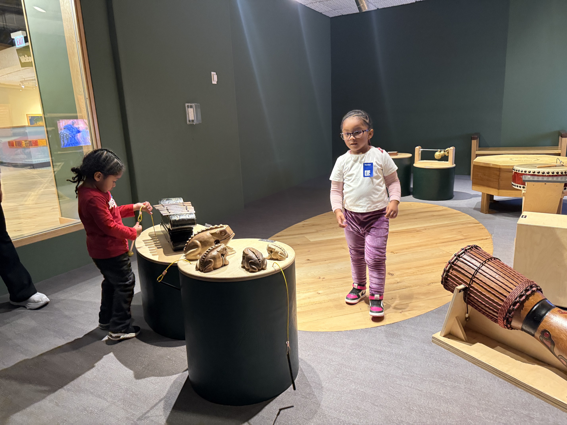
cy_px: 212
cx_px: 284
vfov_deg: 56.8
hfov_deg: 71.6
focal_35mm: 24
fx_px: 393
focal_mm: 6.76
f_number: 1.78
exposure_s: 1/60
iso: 500
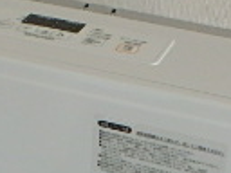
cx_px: 94
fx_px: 701
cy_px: 234
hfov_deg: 18.7
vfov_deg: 13.5
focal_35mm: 105
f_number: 3.5
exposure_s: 1/60
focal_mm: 3.7
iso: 320
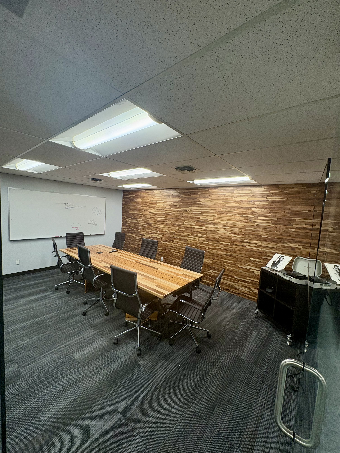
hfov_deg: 85.7
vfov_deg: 102.1
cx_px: 170
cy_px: 226
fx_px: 183
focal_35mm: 14
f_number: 2.2
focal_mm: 2.22
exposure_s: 1/120
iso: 200
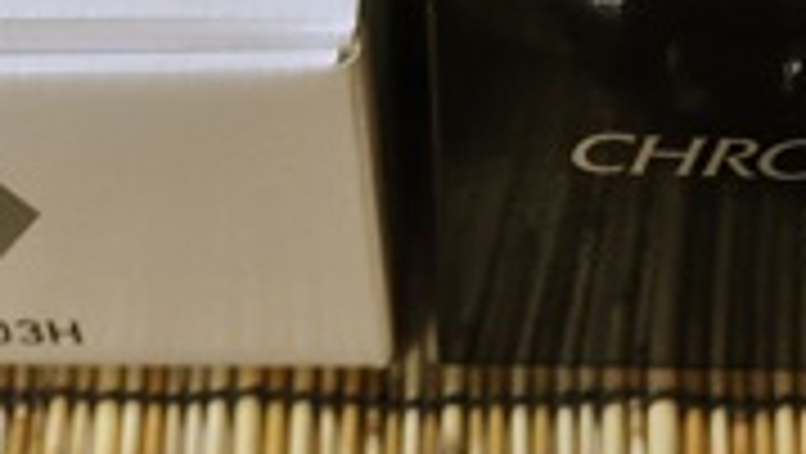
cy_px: 405
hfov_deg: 14.6
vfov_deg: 8.2
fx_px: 3144
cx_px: 446
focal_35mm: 147
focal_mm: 26
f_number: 4.2
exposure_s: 1/60
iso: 1100
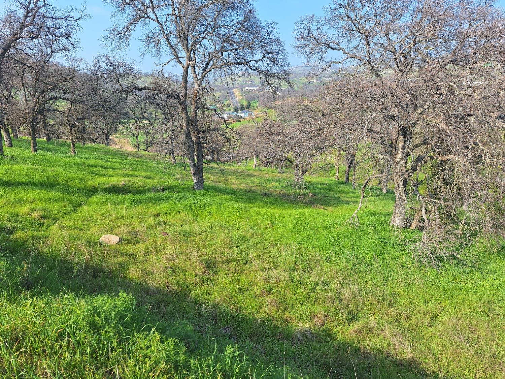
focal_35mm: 23
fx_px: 336
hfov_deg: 73.9
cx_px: 252
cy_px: 190
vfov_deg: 58.9
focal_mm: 5.54
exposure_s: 1/1420
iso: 40
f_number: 1.8
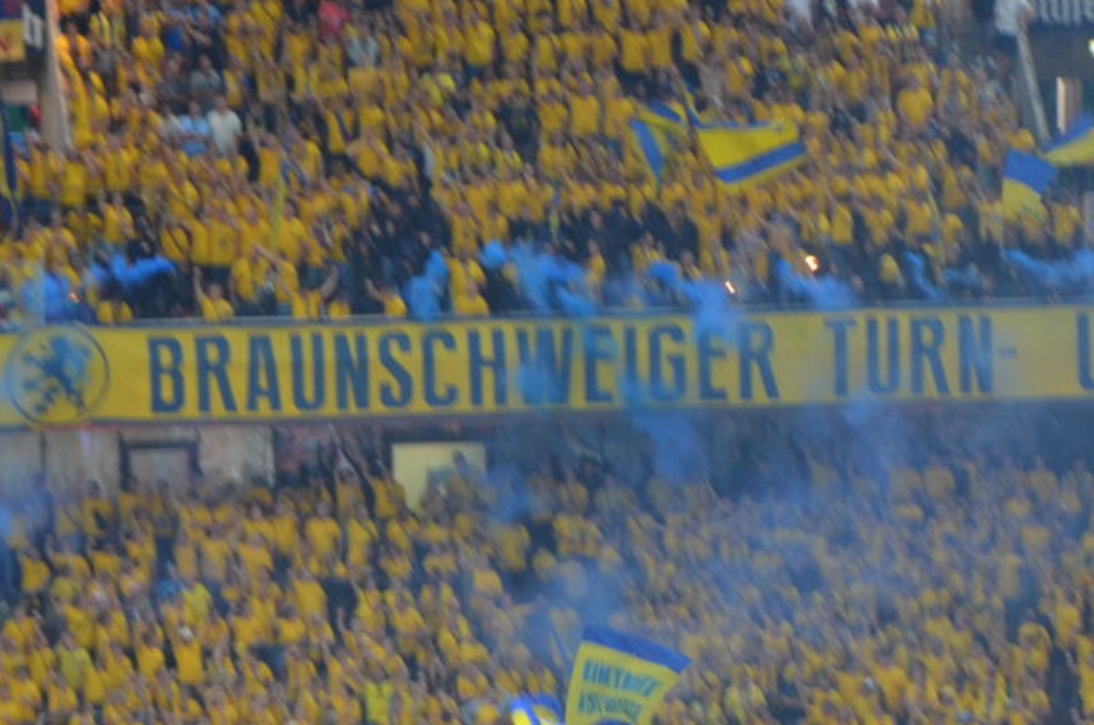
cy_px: 402
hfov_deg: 5.3
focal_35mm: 387
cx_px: 571
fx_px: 11742
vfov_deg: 3.5
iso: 800
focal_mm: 105
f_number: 5.6
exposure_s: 1/30
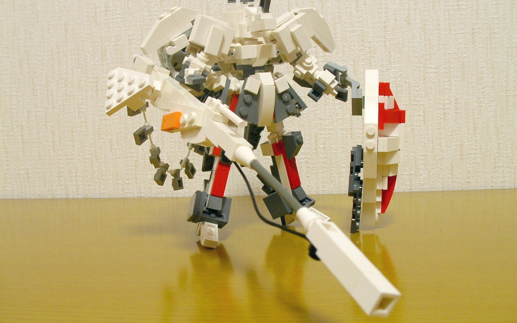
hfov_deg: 48.2
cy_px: 136
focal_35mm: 41
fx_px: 578
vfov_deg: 31.2
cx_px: 260
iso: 100
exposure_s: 1/11
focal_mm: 5.8
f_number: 3.5
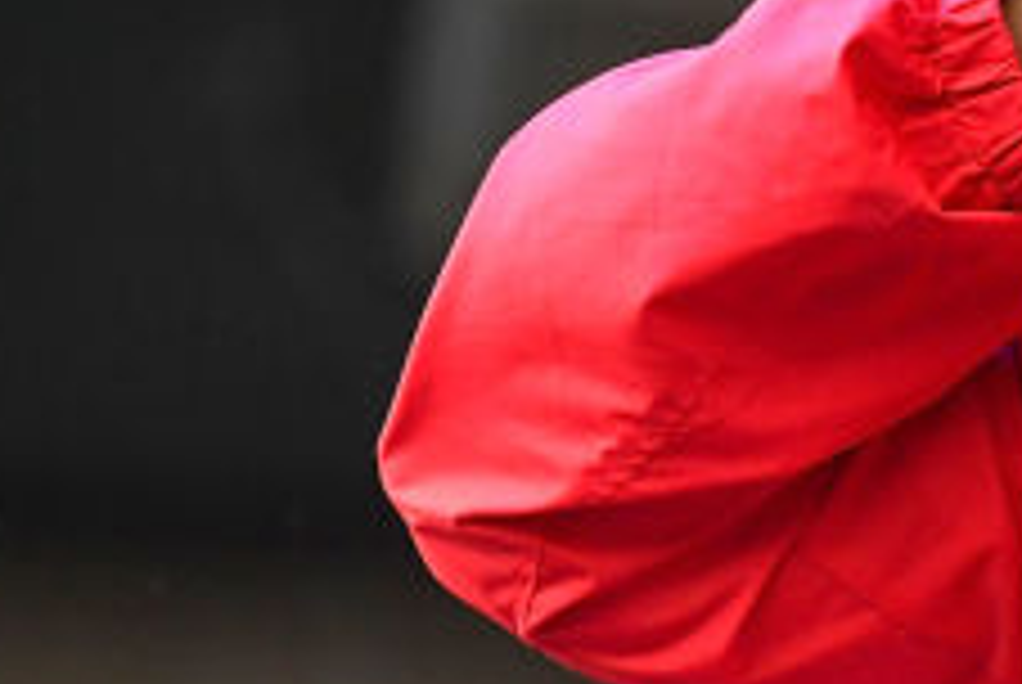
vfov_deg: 2.0
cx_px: 1733
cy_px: 659
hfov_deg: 2.9
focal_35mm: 698
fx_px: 19841
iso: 1600
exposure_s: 1/2000
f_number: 4
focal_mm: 155
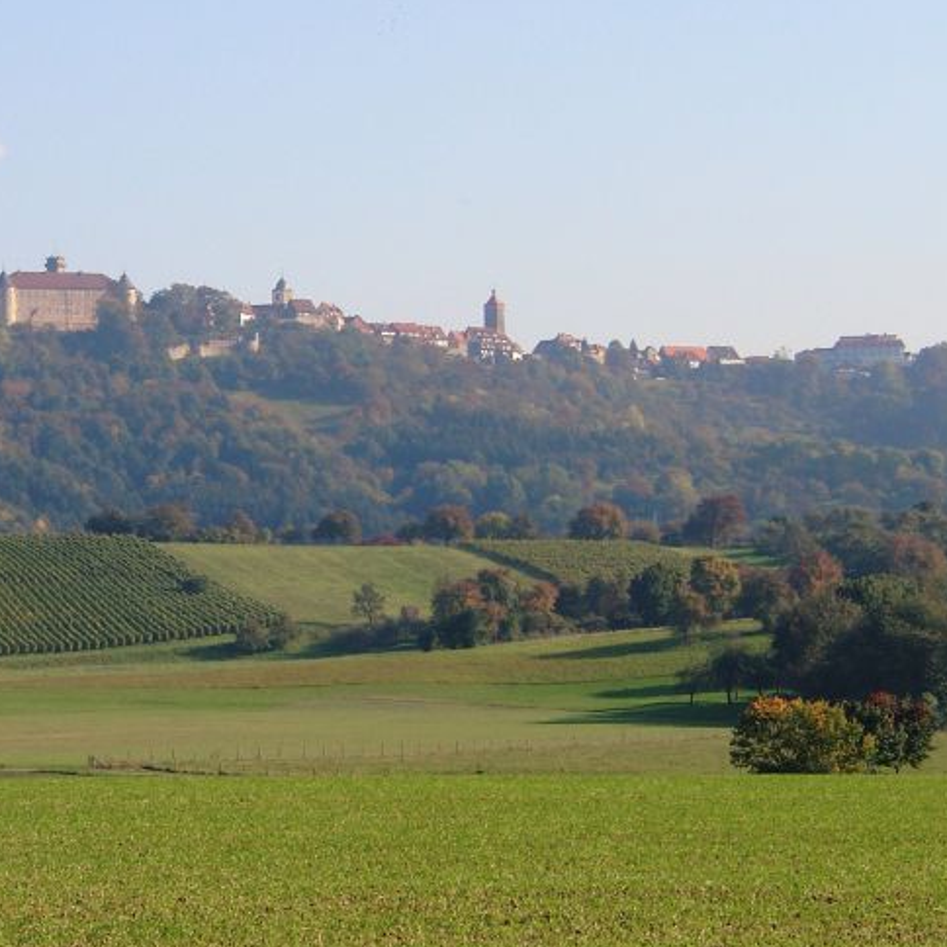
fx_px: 4519
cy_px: 387
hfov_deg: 11.9
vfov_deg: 12.0
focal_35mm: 146
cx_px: 174
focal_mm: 20.74
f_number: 4
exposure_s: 1/407
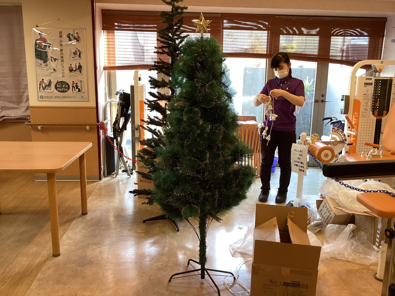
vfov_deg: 45.4
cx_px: 198
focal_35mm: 31
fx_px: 354
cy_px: 148
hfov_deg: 58.4
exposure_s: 1/60
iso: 100
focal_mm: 3.3
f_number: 2.4
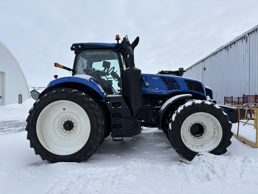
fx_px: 194
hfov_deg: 67.3
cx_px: 129
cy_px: 97
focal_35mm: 26
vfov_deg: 53.1
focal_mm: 5.96
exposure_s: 1/3831
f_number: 1.6
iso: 50
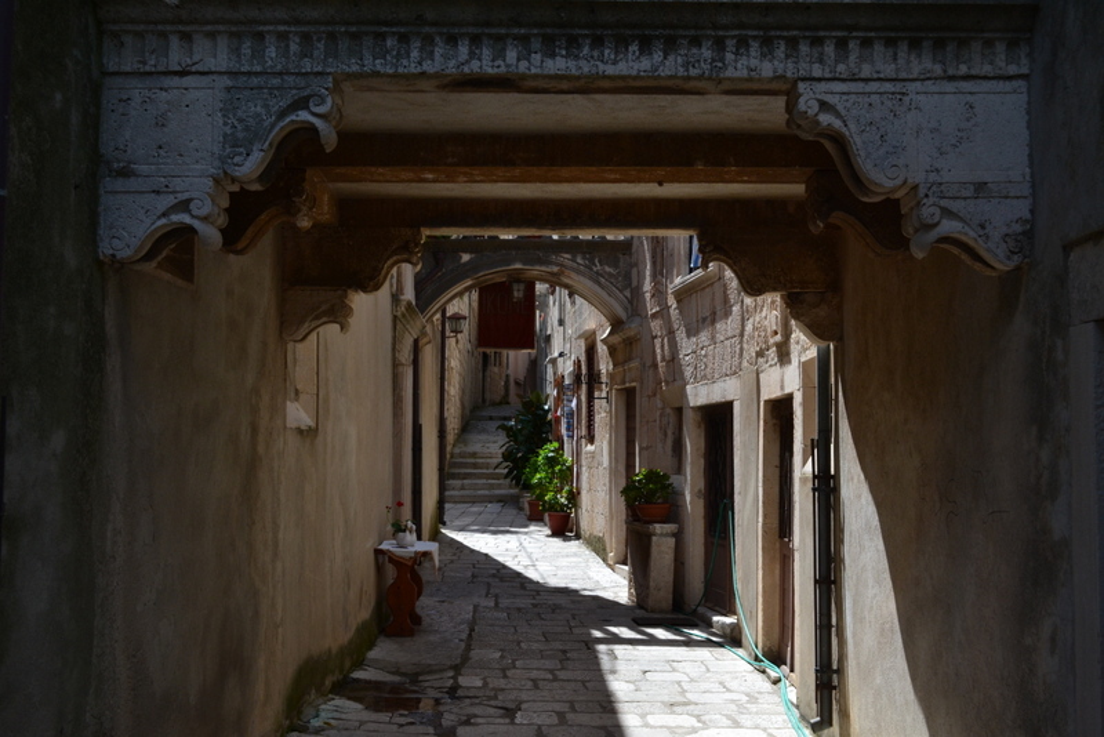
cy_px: 368
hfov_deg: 49.5
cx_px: 552
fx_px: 1196
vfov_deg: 34.2
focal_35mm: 39
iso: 400
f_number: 10
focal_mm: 26
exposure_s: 1/250
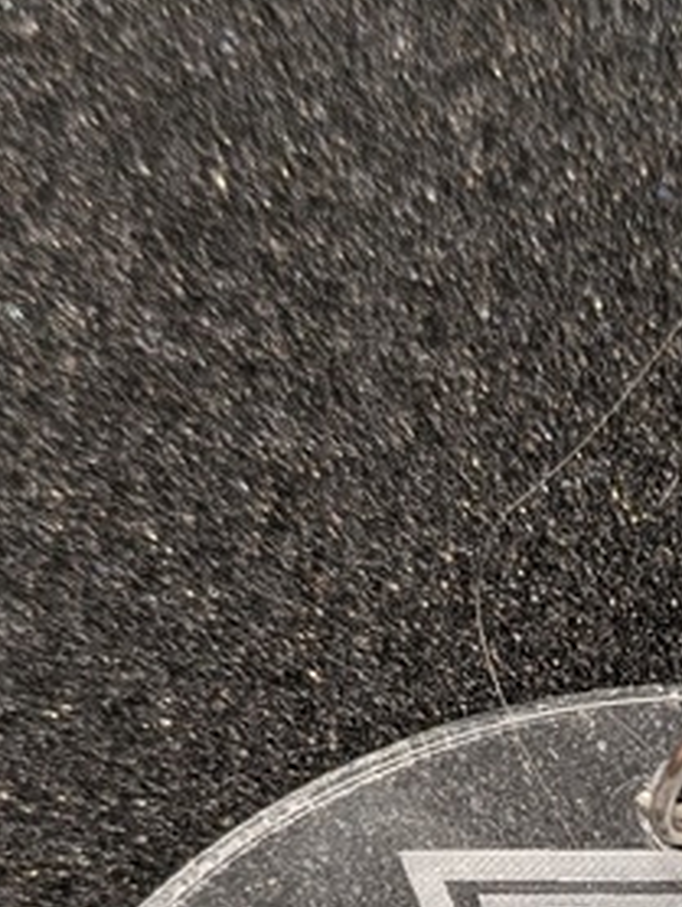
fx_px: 2413
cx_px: 876
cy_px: 930
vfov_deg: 20.5
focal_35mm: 92
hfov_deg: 15.4
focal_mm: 5.43
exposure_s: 1/60
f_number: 1.89
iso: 473
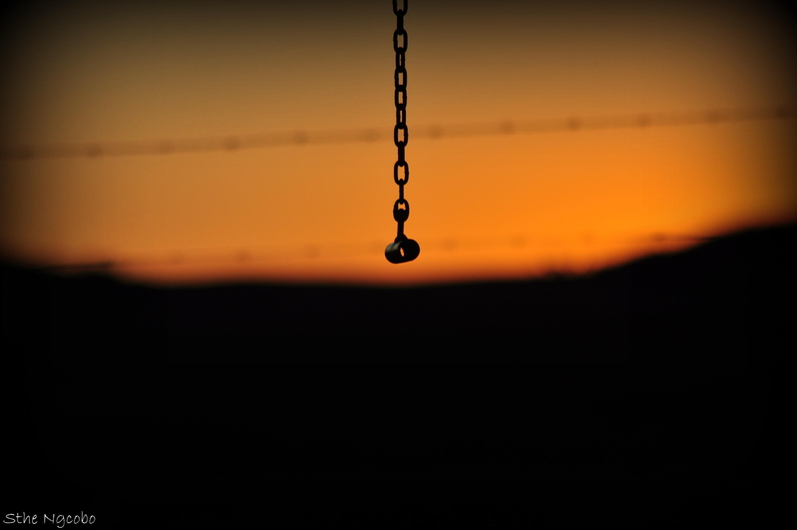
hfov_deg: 5.5
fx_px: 8293
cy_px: 265
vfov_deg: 3.7
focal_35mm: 375
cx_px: 398
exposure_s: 1/1250
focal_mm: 250
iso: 200
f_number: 5
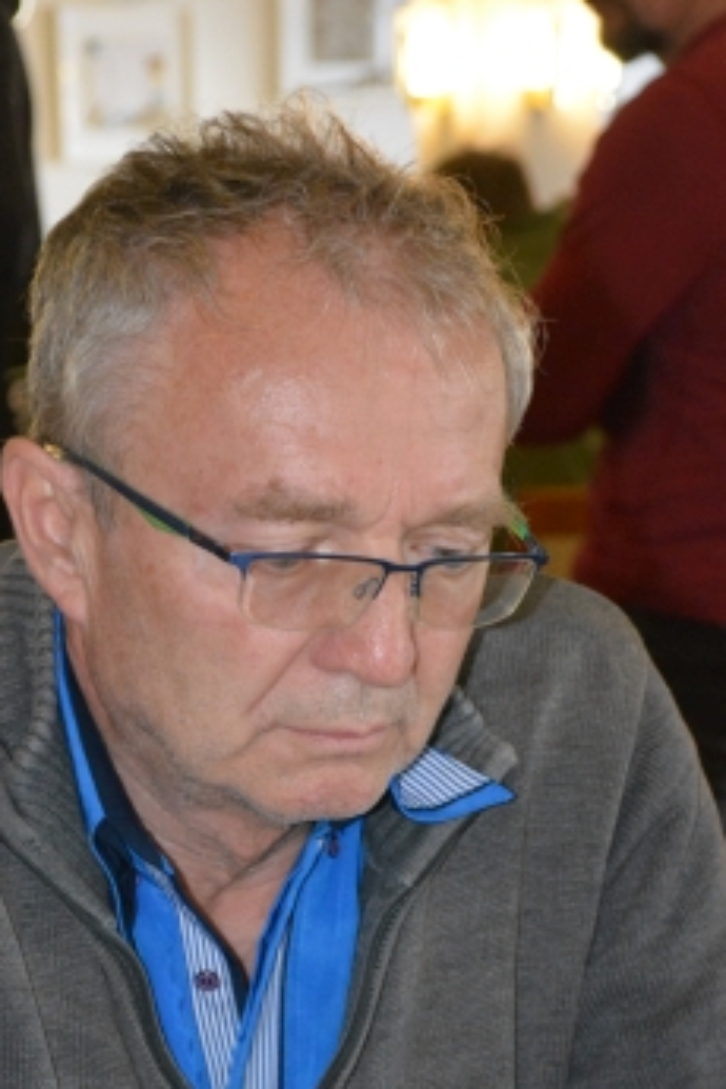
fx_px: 3630
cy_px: 912
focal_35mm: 120
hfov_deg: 11.4
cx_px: 186
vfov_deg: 16.9
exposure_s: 1/60
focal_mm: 46
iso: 3200
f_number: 4.8
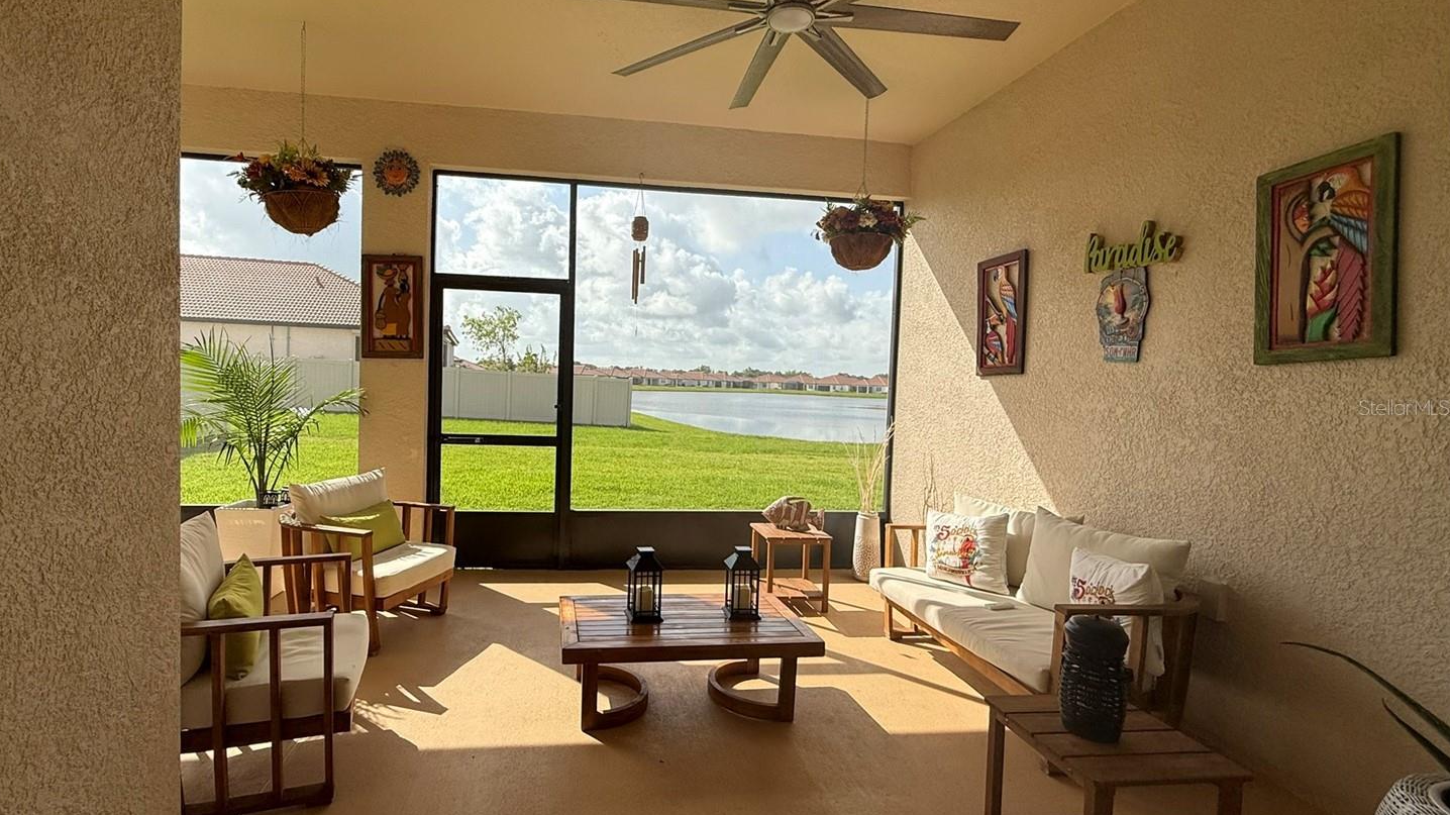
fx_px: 653
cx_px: 646
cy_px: 407
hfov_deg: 95.6
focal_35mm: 17
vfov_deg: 63.9
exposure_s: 1/1167
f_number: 2.2
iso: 50
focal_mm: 2.22
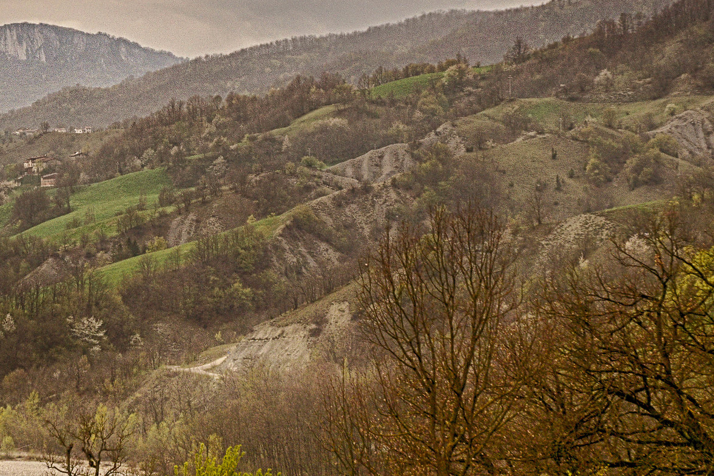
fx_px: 3154
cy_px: 251
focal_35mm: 159
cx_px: 180
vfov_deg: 8.6
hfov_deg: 12.9
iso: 200
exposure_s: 1/200
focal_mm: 52
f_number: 9
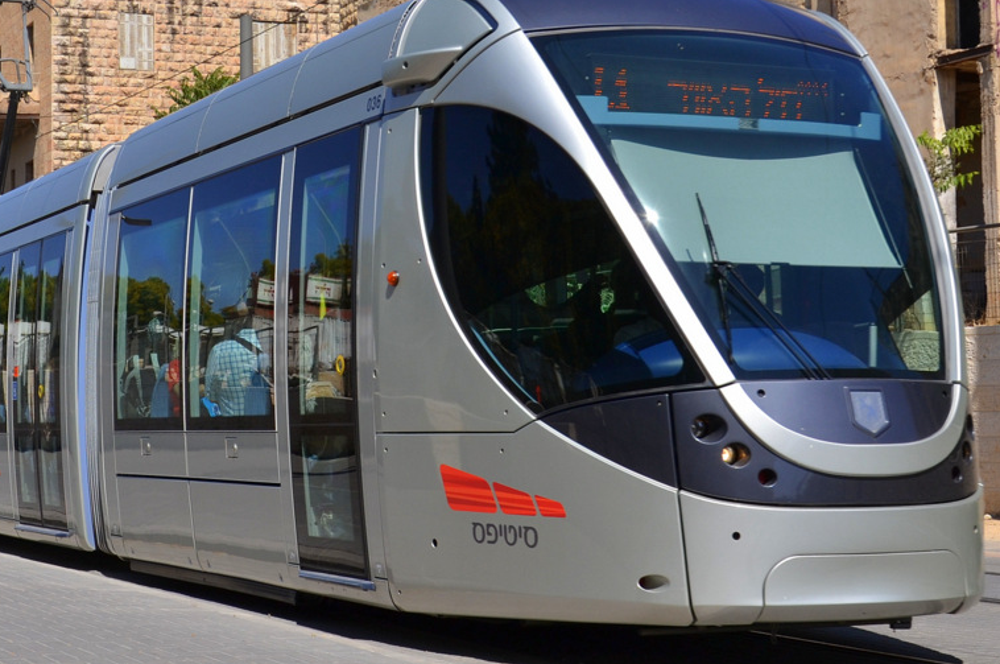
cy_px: 259
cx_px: 360
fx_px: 1581
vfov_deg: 23.7
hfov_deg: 34.9
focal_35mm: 57
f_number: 9
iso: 100
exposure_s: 1/320
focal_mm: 24
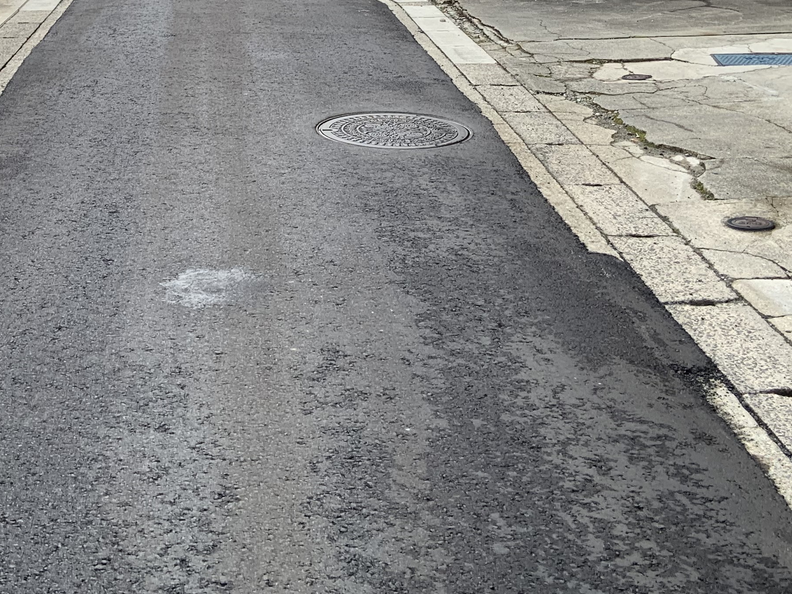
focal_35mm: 58
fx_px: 1327
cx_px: 243
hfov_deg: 32.8
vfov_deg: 24.1
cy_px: -4
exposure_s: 1/122
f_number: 1.8
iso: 40
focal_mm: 4.25
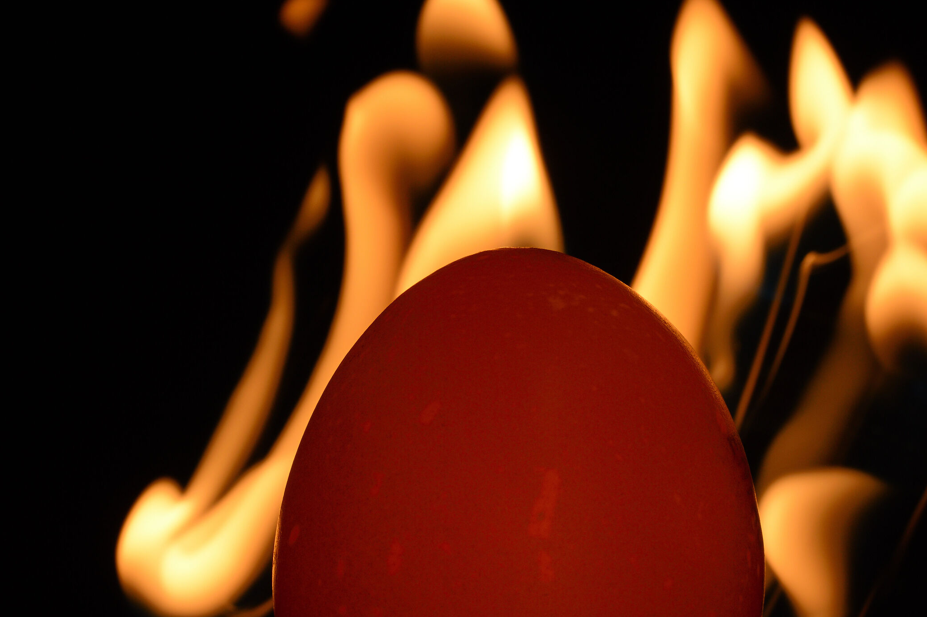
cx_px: 536
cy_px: 287
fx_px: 4698
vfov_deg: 7.5
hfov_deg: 11.3
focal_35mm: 183
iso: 200
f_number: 18
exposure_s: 2.5
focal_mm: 105
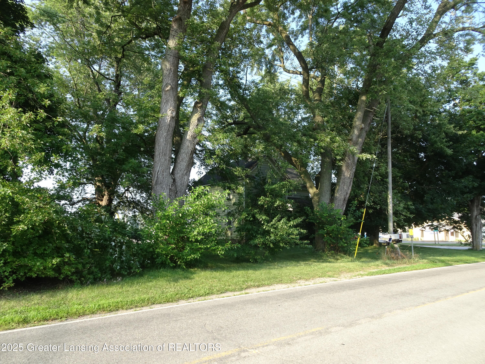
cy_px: 182
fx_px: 336
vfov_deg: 56.8
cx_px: 242
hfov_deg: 71.6
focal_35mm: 24
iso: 80
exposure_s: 1/160
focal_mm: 4.1
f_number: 3.5
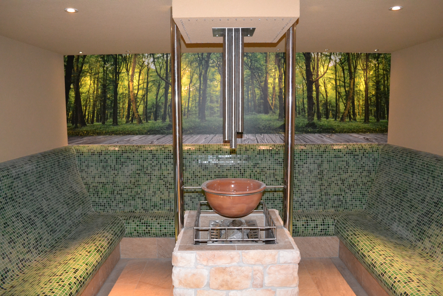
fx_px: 332
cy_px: 148
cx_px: 222
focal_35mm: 27
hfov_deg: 67.4
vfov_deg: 47.9
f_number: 3.5
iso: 3200
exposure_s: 1/60
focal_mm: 18
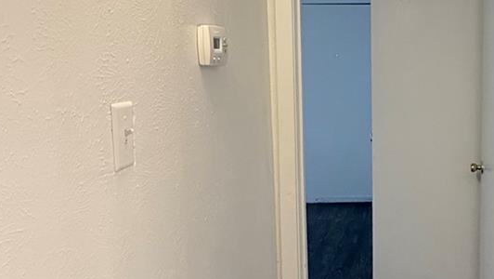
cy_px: 134
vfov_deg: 27.2
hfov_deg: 42.9
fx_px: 577
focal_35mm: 44
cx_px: 433
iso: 250
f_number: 2.2
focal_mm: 2.22
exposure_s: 1/60
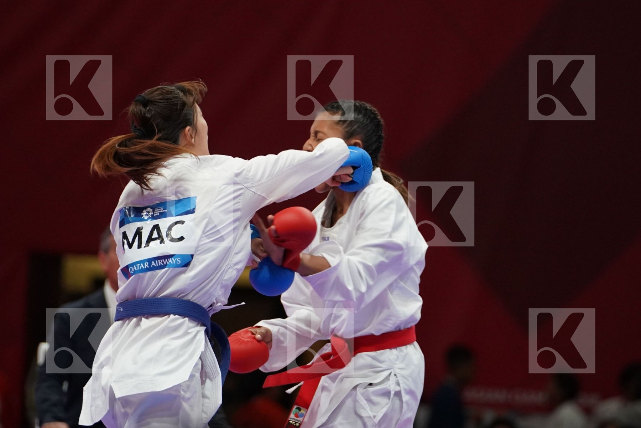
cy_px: 214
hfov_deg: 5.8
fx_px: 6356
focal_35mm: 357
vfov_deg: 3.9
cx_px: 320
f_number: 4
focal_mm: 238
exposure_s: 1/1000
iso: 3200
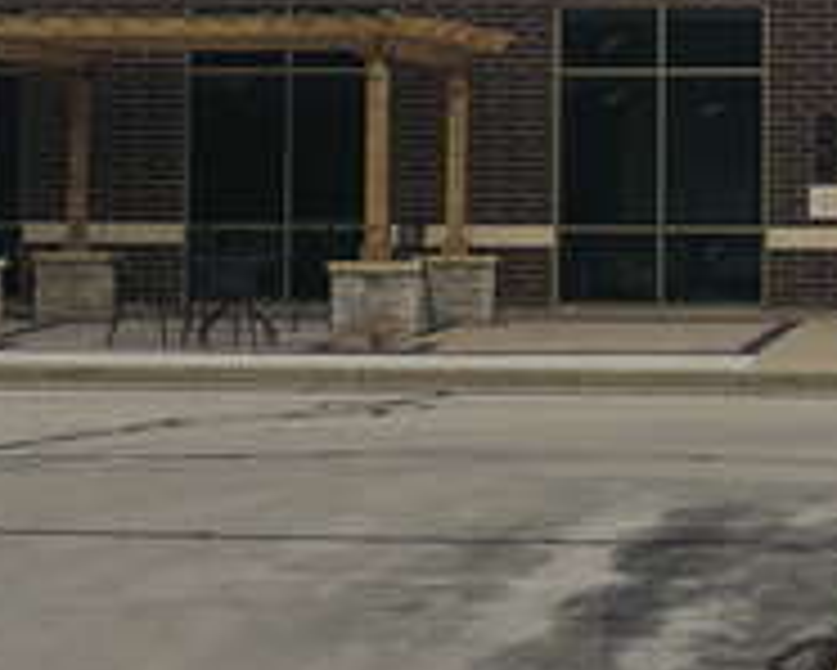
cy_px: -88
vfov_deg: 9.4
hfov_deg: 11.8
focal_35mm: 163
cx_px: 616
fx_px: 4040
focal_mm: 27
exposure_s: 1/100
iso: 100
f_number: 9
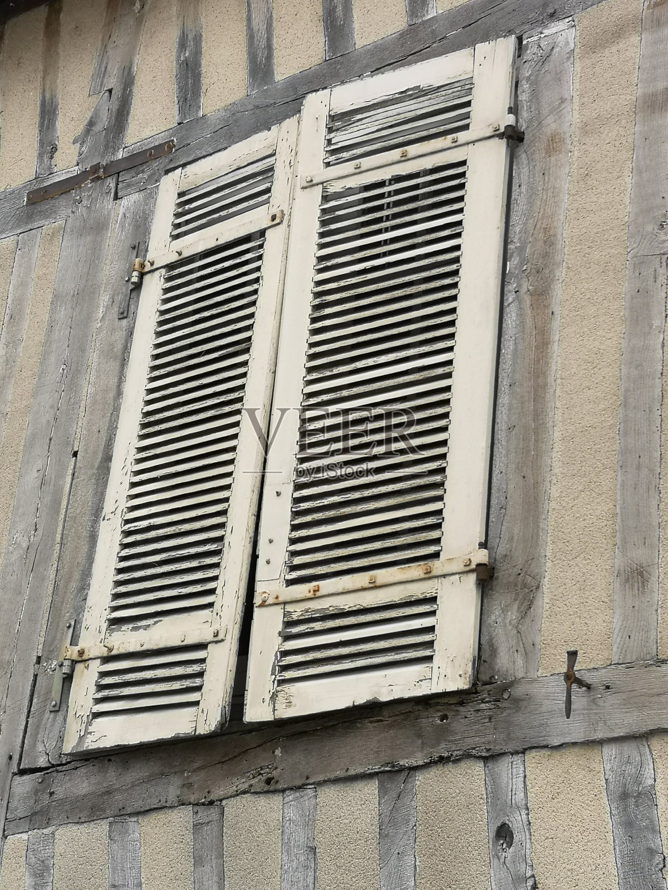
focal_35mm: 67
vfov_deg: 29.0
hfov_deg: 21.9
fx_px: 1724
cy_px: 445
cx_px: 334
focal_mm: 5.58
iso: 50
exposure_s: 1/627
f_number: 1.8
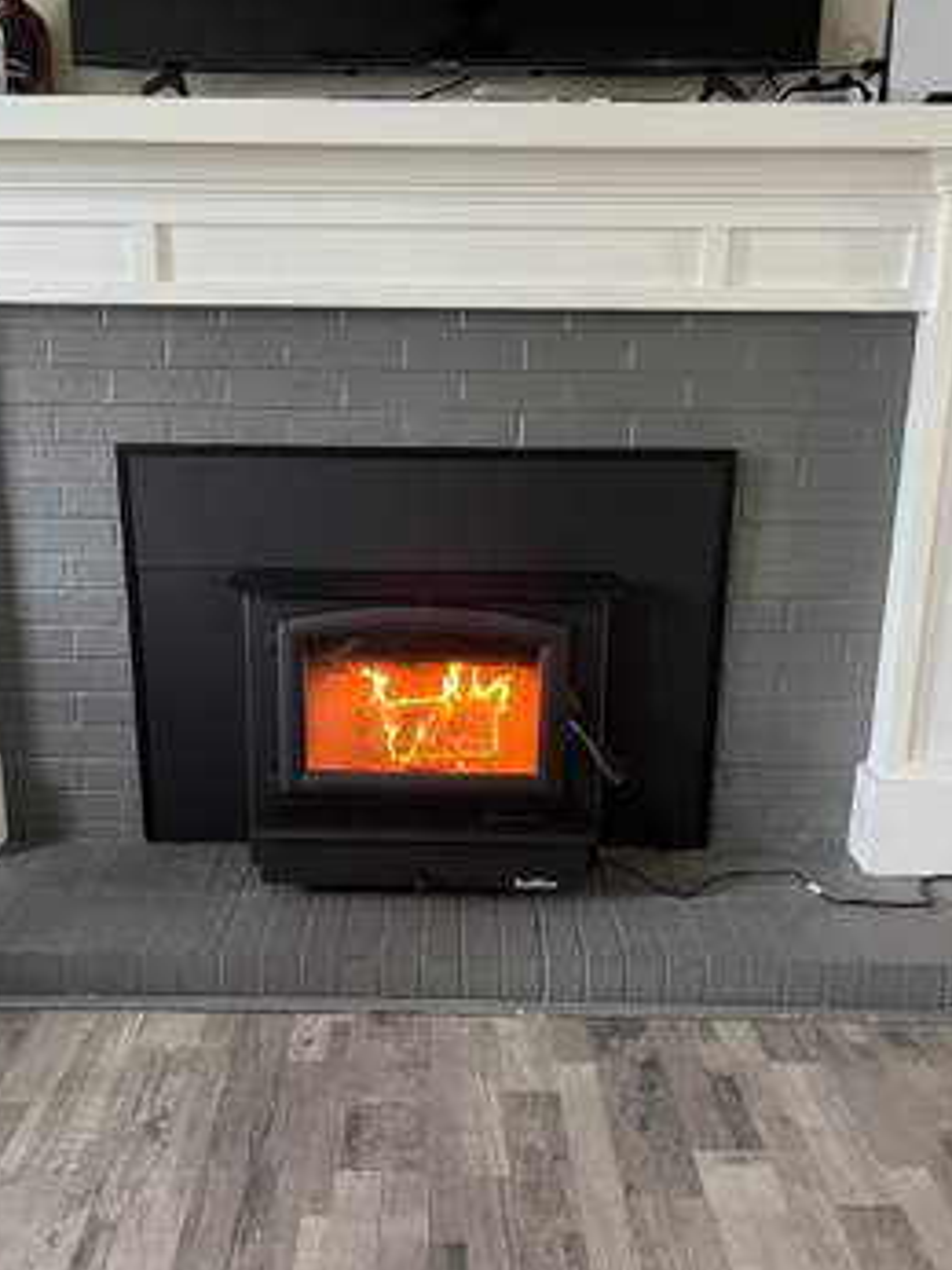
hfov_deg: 46.7
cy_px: 633
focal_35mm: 30
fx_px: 1101
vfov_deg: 60.0
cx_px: 432
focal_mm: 5.1
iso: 400
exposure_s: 1/40
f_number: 1.6
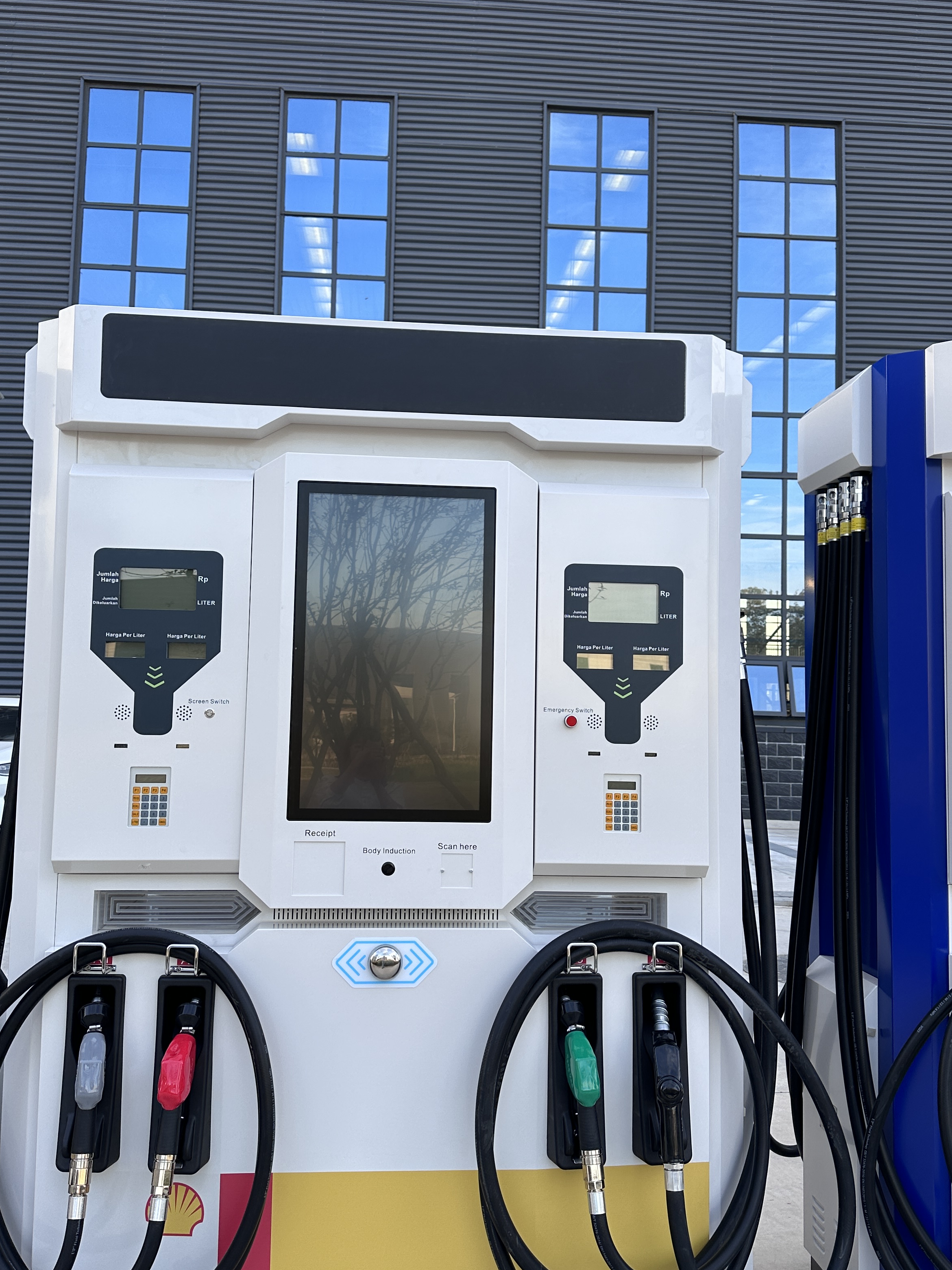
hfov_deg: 45.4
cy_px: 623
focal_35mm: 31
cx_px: 458
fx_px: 1137
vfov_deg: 58.4
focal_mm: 6.86
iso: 80
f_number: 1.78
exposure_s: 1/369
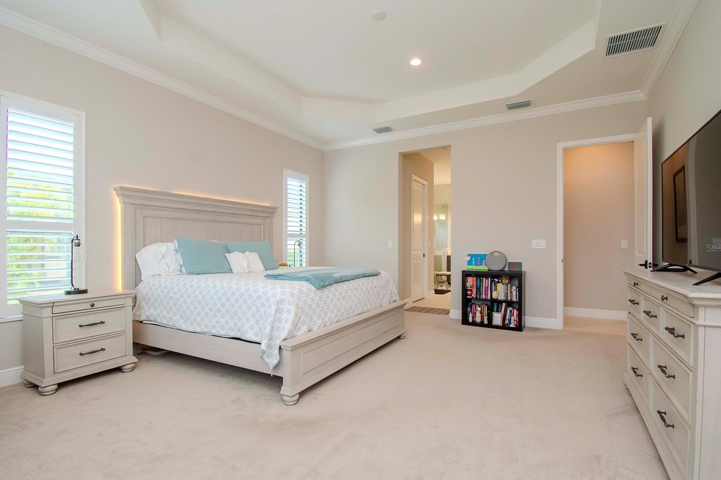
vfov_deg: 73.7
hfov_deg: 96.8
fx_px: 320
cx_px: 365
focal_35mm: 16
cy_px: 248
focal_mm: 10
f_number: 7.1
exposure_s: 1/100
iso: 800
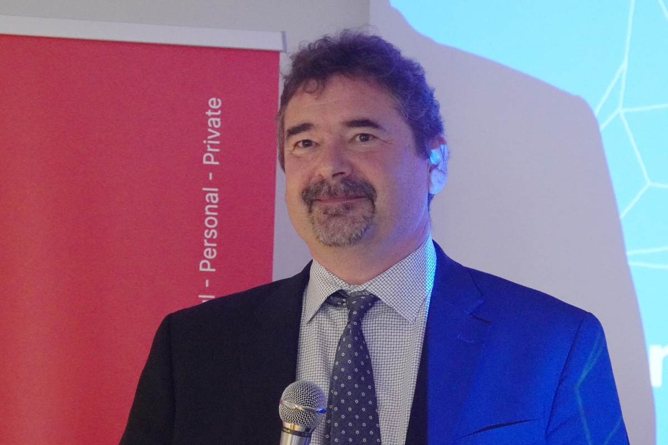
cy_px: 222
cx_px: 334
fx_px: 2986
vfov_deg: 8.5
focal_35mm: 161
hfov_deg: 12.8
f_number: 6.3
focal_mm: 107.3
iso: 6400
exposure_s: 1/60
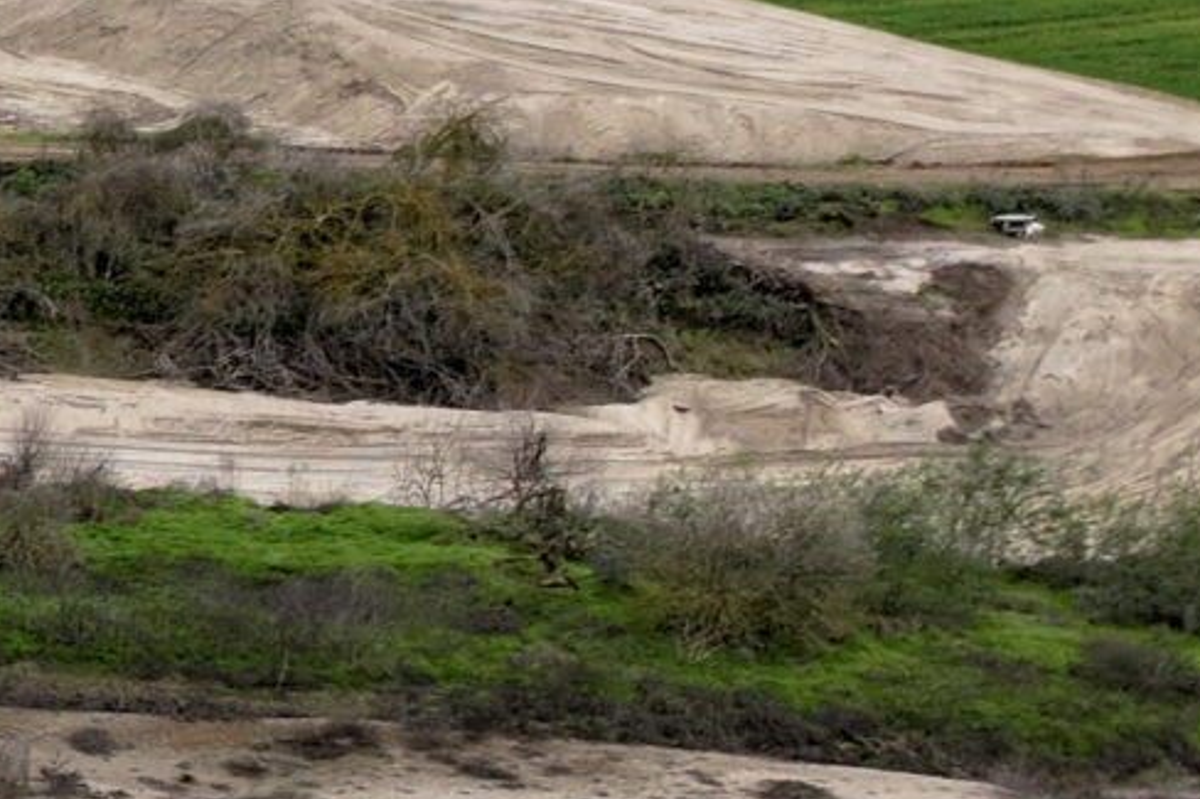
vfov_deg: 10.3
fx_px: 4365
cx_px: -1911
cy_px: 897
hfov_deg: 11.8
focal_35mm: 131
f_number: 2.8
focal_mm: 12.29
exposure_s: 1/640
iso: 170
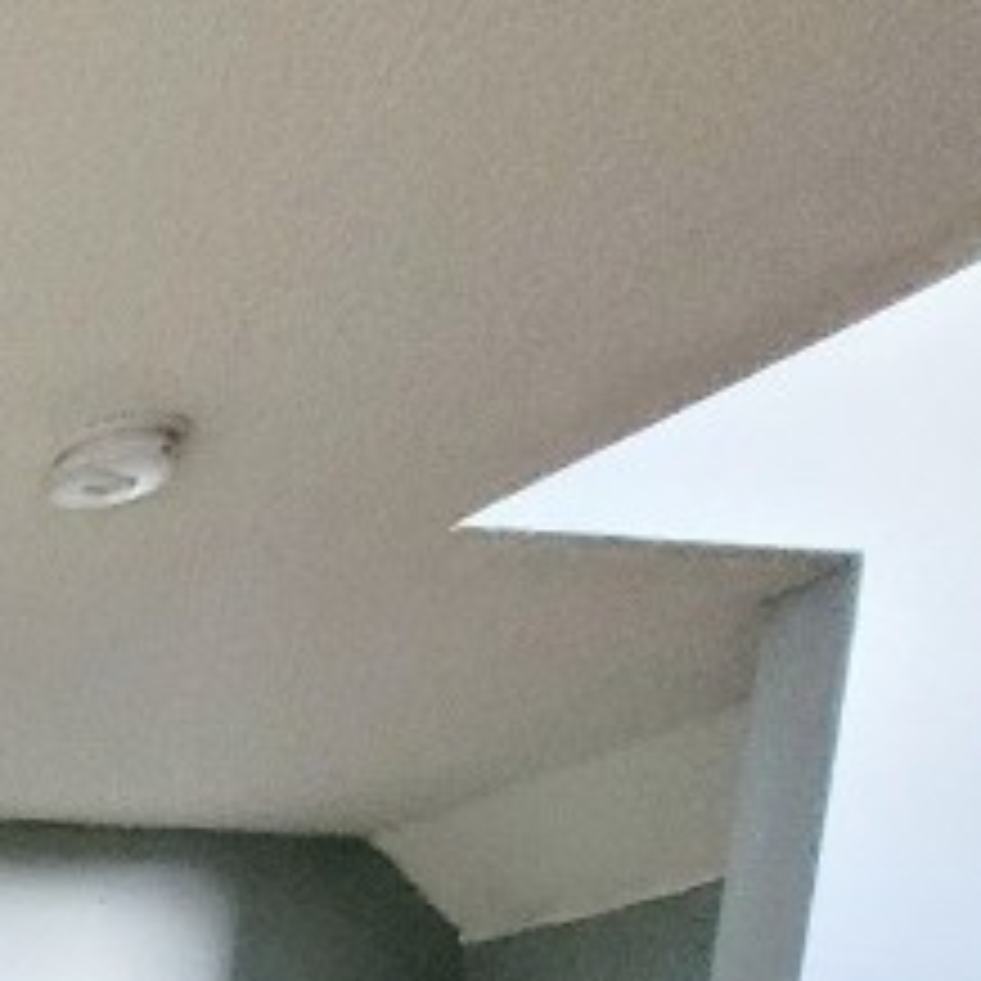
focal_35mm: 54
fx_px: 1731
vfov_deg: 22.0
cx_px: -972
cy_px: 1696
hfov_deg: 19.1
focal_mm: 1.74
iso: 250
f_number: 2.2
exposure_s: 1/60.2
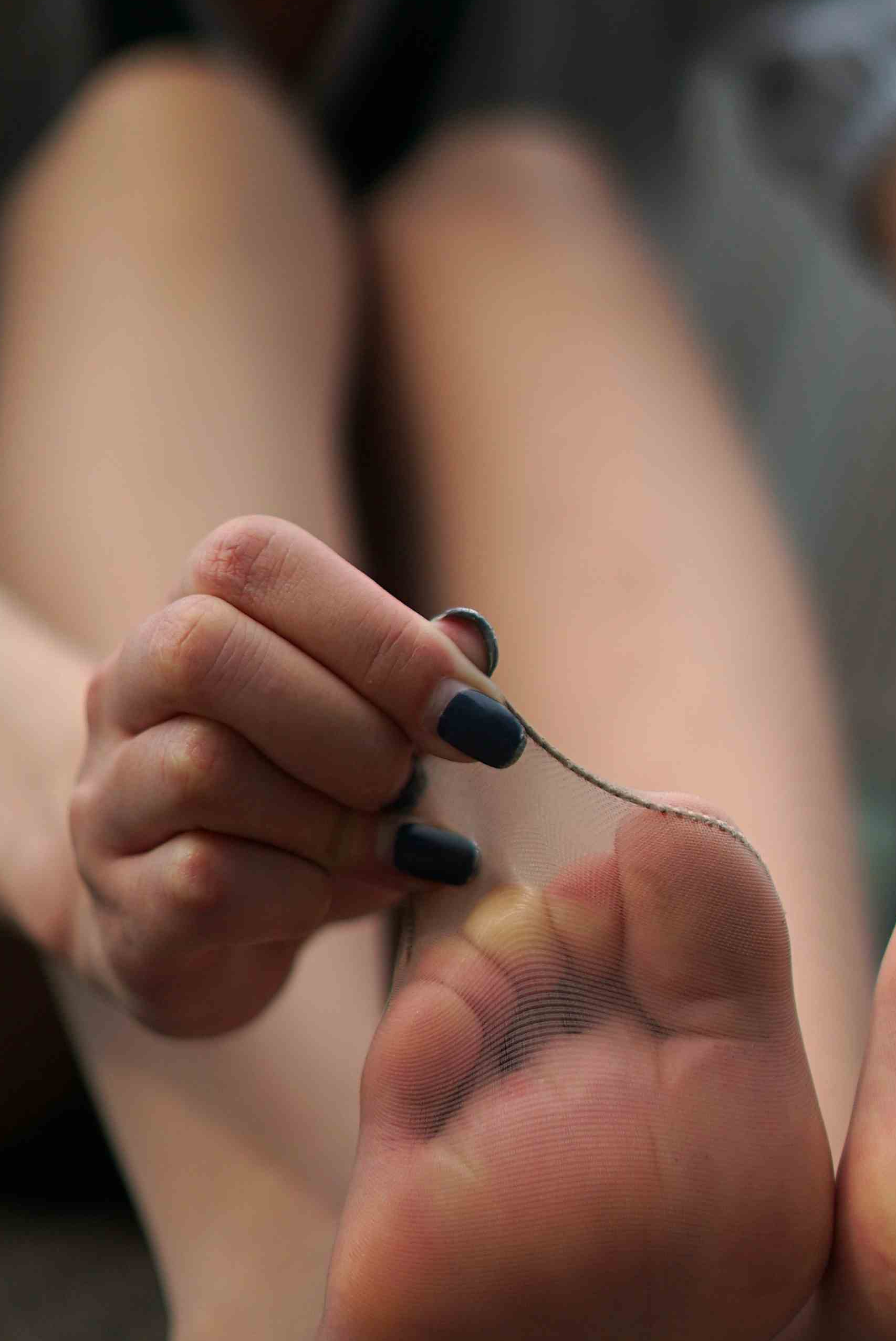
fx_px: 3094
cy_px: 937
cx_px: 714
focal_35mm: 83
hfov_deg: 16.4
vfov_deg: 24.3
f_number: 1.8
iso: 160
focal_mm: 50
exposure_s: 1/4000
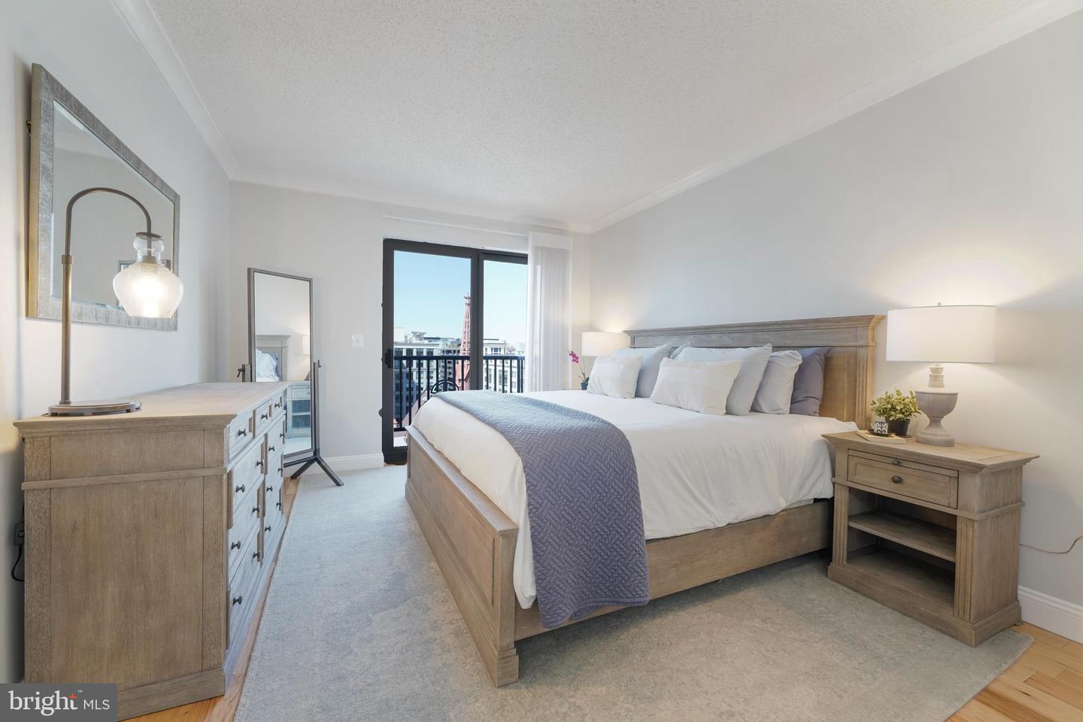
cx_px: 542
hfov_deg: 104.3
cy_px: 361
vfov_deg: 81.2
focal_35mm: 14
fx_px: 421
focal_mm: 14
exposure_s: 1/3
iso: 400
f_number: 8
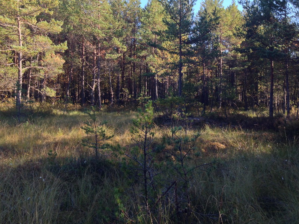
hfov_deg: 44.7
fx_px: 363
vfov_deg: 34.3
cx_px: 135
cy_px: 91
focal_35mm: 42
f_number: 2.4
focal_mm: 4.12
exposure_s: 1/189
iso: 50
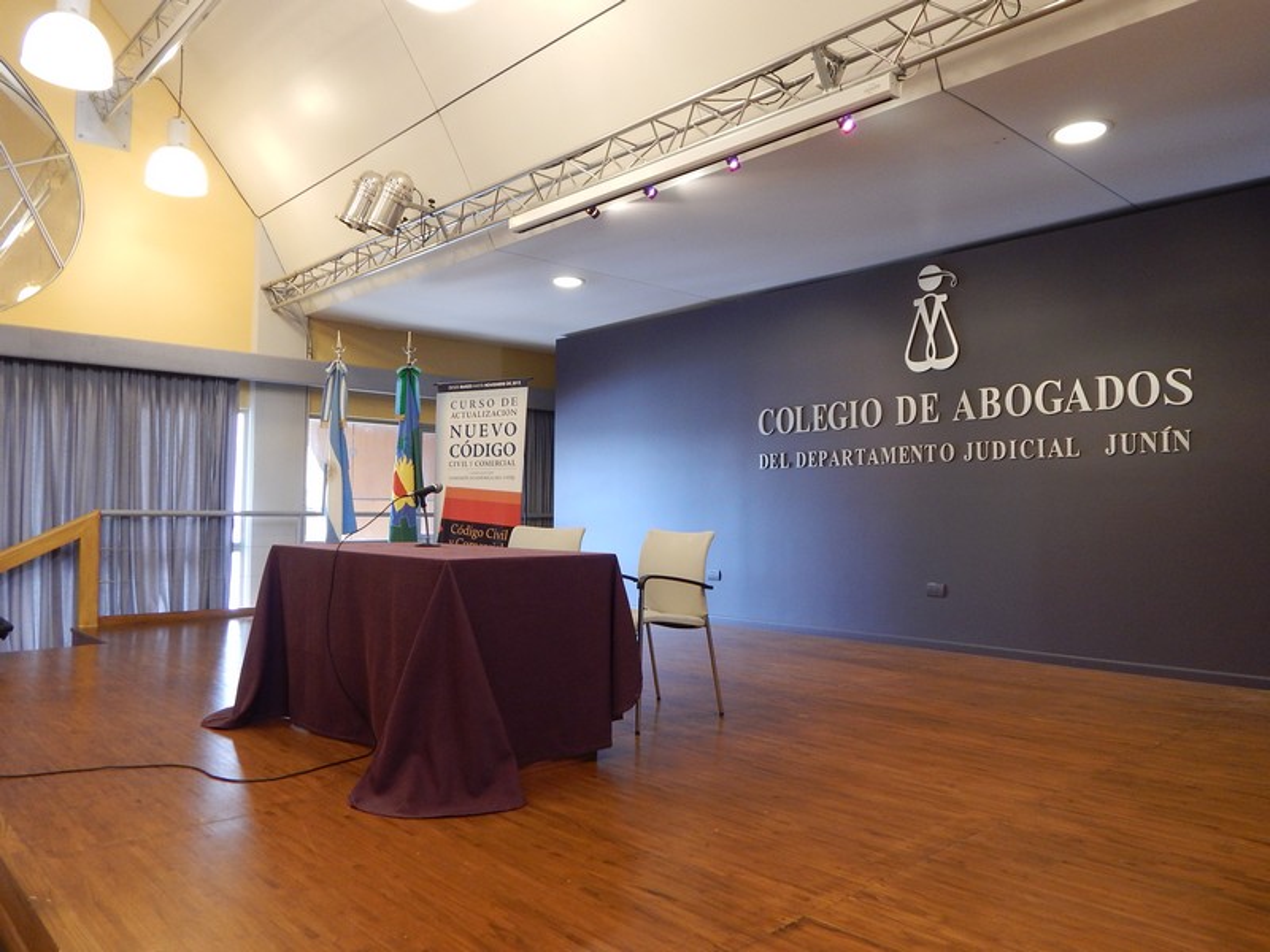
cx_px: 635
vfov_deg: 54.9
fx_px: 917
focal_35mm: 25
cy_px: 476
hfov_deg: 69.4
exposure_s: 1/30
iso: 250
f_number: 3.1
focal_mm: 4.5
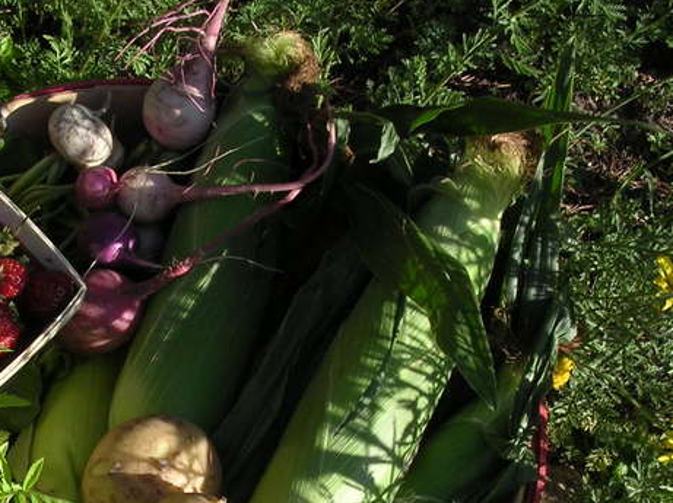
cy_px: 429
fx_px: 1282
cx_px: 182
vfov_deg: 21.8
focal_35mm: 66
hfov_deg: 29.0
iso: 100
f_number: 5.6
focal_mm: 5.8
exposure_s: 1/149
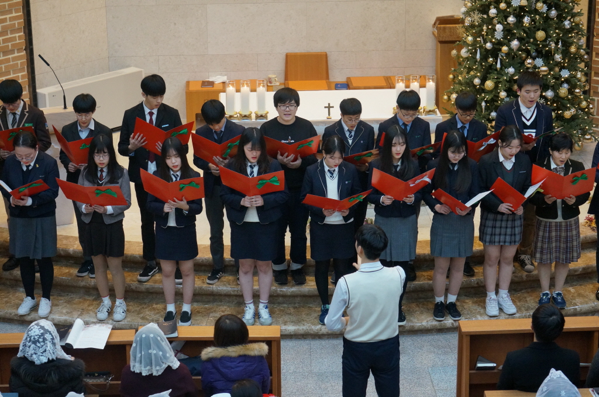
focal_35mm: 84
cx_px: 300
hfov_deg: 24.2
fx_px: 1396
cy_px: 198
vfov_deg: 16.2
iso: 1600
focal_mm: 56
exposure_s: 1/160
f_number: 4.5
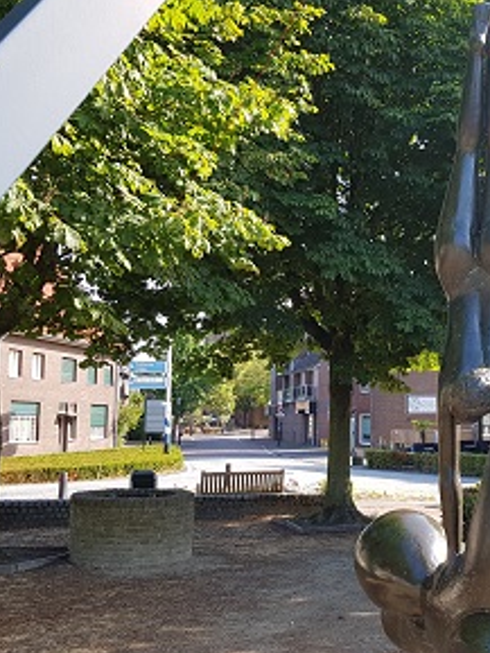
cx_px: 358
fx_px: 905
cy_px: 380
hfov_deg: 29.9
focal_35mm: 48
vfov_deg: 39.5
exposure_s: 1/358
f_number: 1.7
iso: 40
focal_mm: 4.2
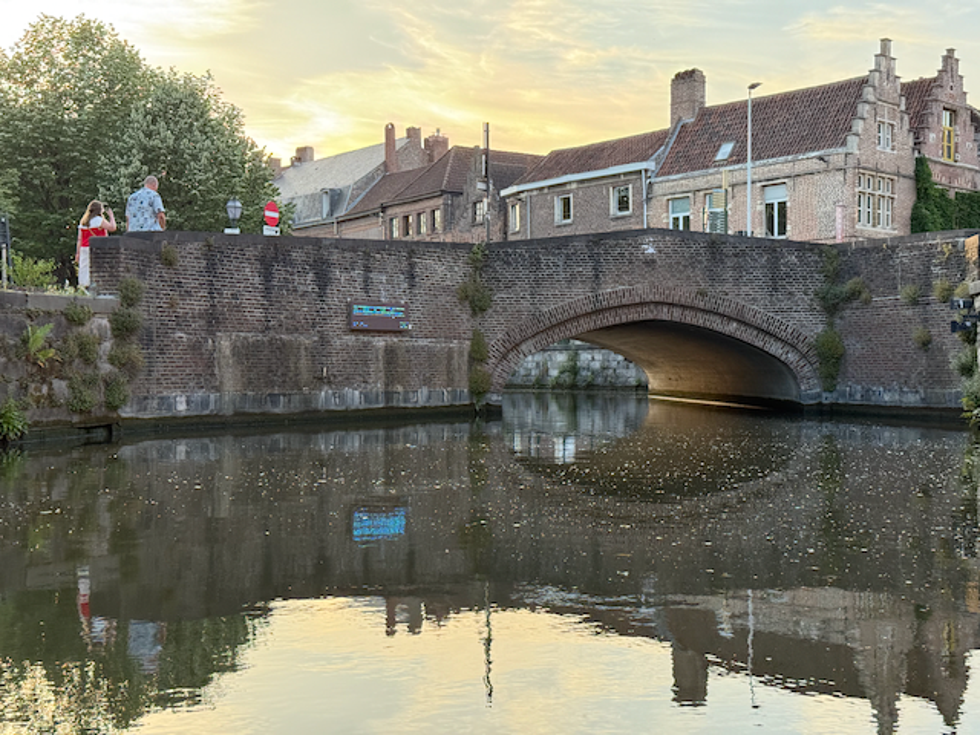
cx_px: 490
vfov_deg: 30.3
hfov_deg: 39.7
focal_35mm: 48
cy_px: 368
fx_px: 1359
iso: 100
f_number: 1.78
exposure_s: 1/418
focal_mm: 6.76
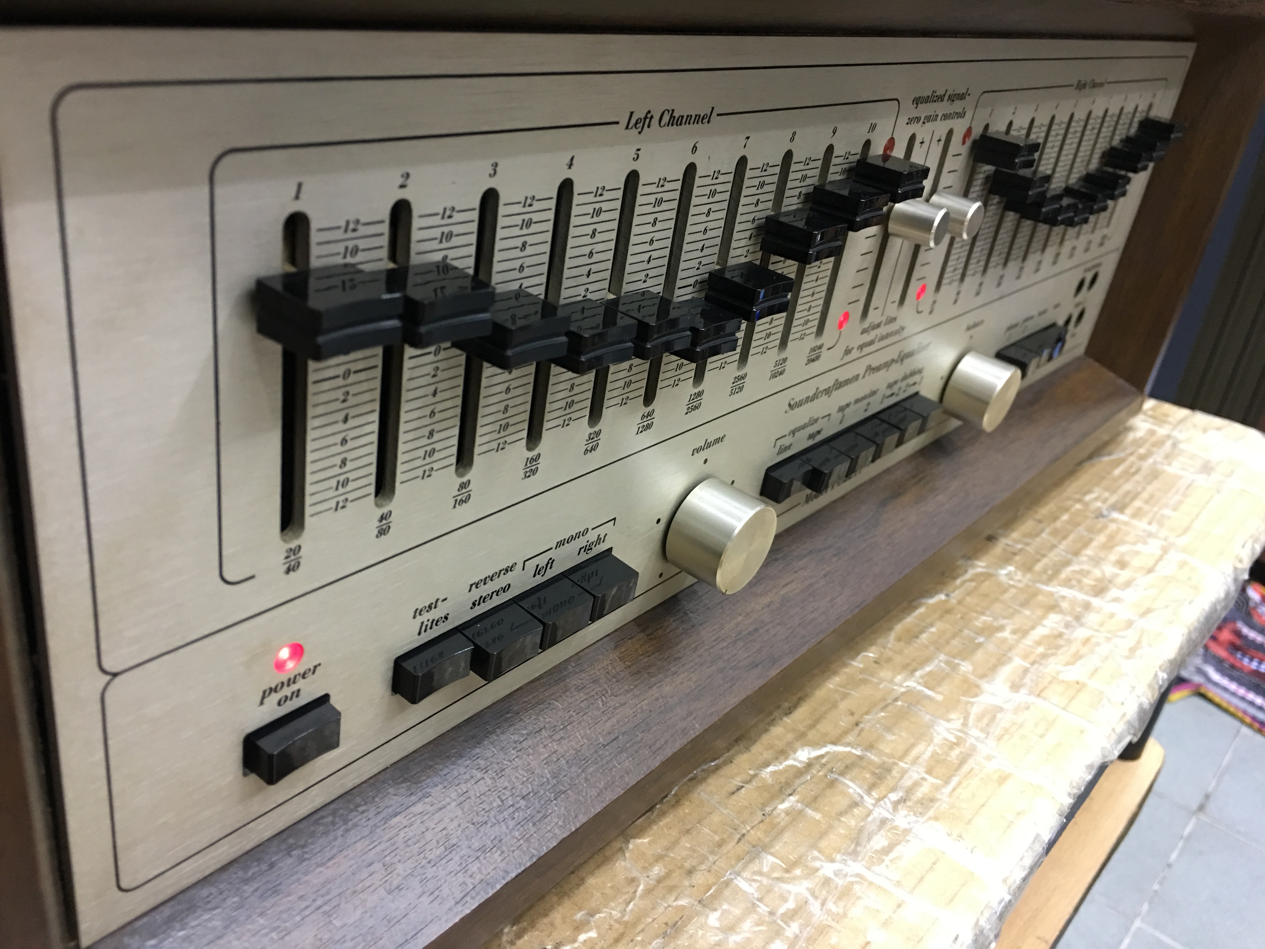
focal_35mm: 29
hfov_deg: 61.7
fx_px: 1060
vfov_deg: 48.2
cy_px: 474
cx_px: 632
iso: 100
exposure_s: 1/10
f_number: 2.2
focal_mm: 4.15
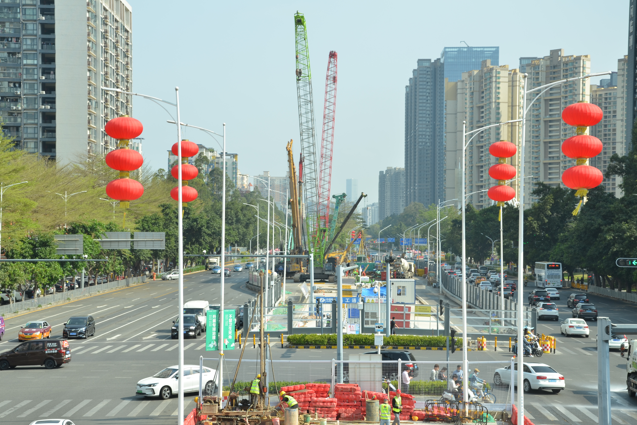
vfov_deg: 17.9
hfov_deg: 26.6
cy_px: 214
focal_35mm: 76
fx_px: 1345
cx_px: 315
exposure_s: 1/160
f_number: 9
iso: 100
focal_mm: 50
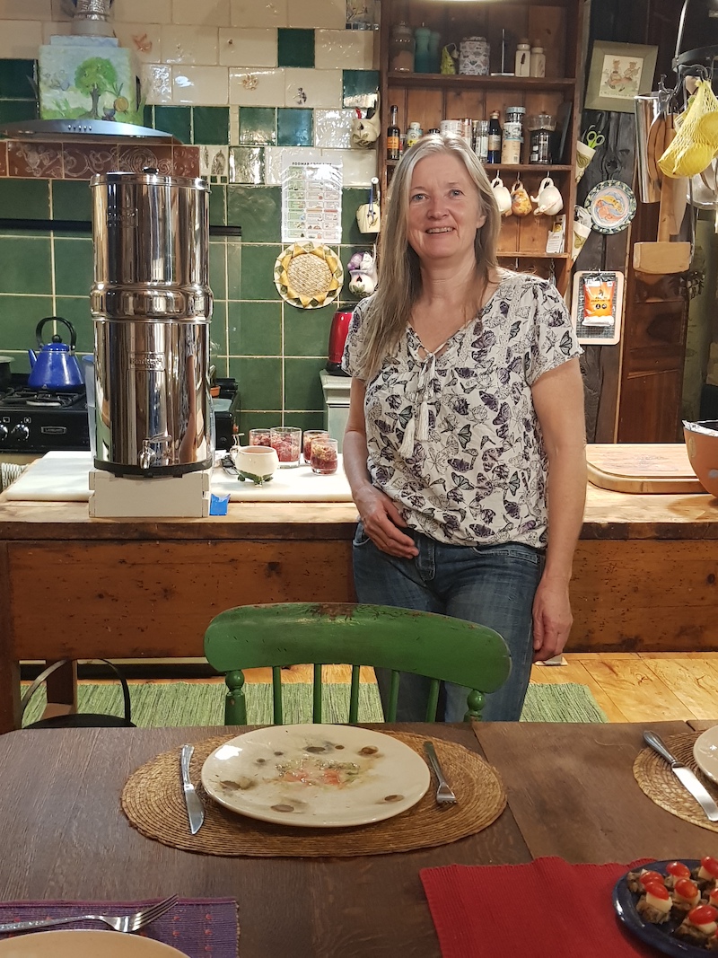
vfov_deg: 67.3
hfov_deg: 53.1
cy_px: 479
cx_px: 359
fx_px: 719
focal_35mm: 26
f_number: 1.7
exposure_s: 1/14
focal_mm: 4.3
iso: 200
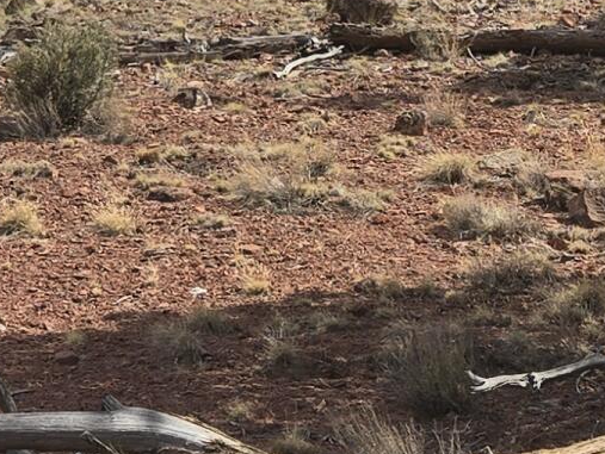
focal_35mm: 136
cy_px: -69
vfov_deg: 10.8
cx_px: 536
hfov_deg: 14.4
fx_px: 2379
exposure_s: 1/1910
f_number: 1.8
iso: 25
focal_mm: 5.4
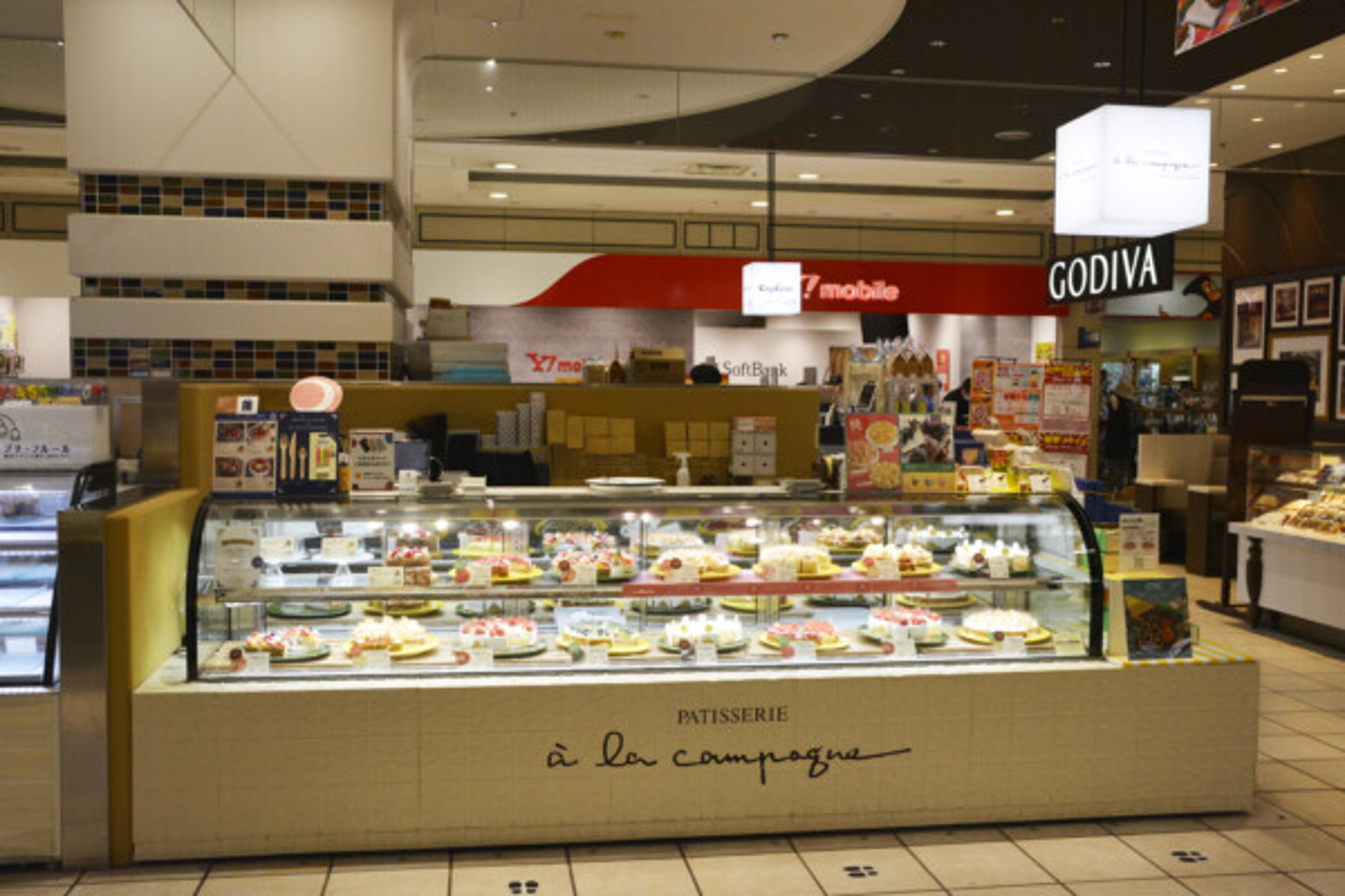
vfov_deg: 40.0
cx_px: 672
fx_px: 1233
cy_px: 448
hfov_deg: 57.2
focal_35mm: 33
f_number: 5.6
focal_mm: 22
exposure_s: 1/500
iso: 1250
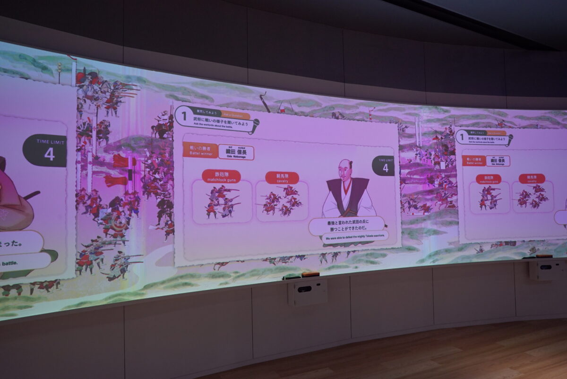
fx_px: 394
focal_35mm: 25
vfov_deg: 51.4
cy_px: 190
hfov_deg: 71.5
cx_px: 284
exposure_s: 1/250
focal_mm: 25
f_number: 8
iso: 1600
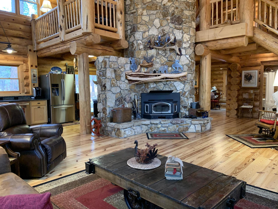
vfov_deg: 53.1
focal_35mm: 26
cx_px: 139
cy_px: 104
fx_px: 209
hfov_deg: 67.3
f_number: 1.8
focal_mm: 4.25
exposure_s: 1/60
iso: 320
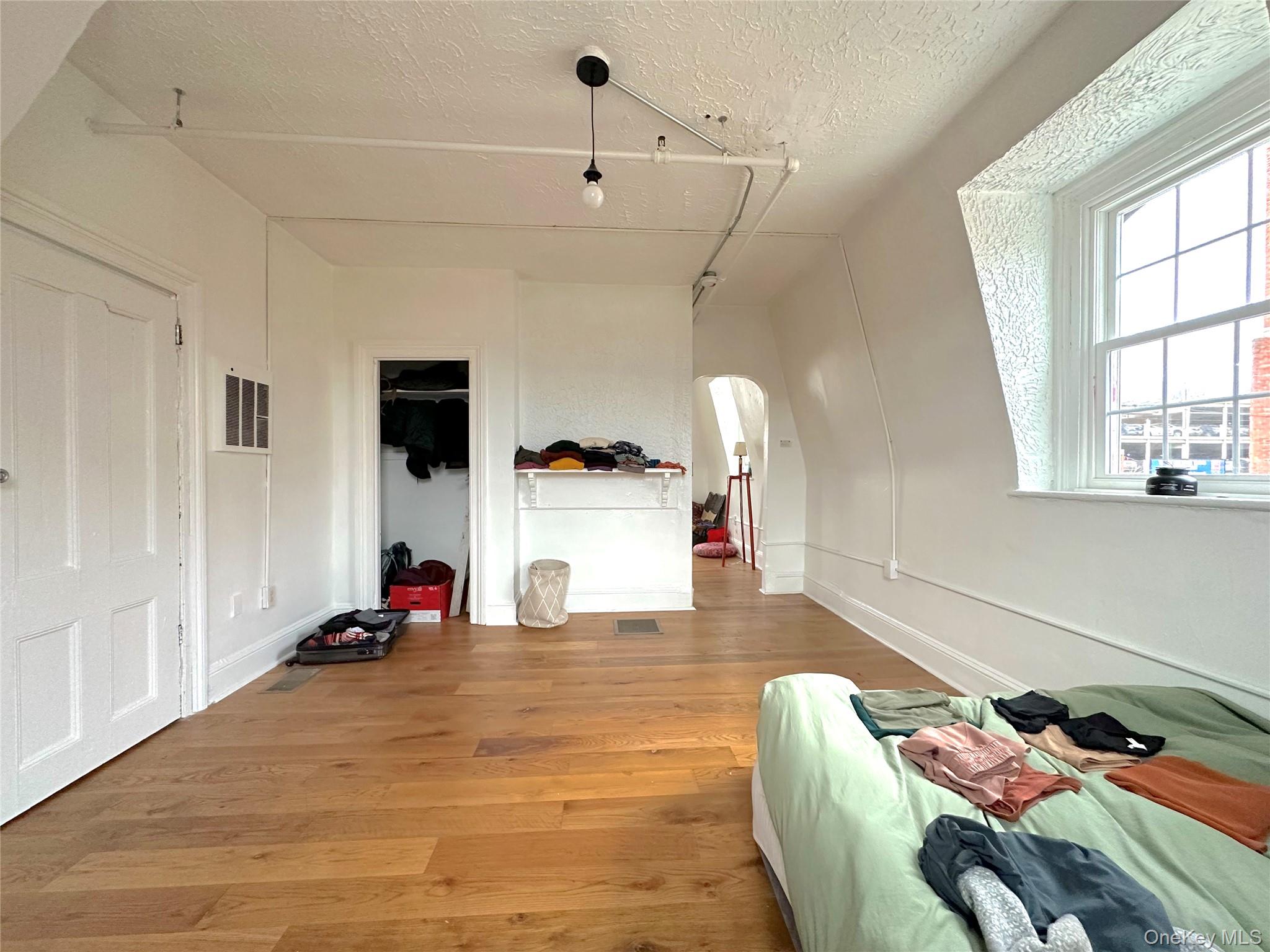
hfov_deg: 102.1
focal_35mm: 14
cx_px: 635
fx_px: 514
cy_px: 476
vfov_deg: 85.7
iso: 400
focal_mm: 2.22
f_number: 2.2
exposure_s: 1/60
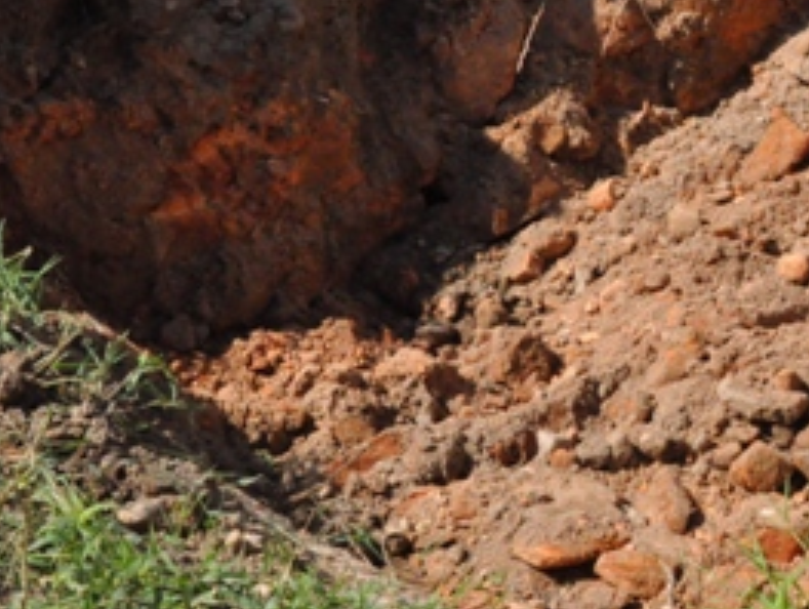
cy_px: 254
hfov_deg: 17.8
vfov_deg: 14.1
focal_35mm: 105
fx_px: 2457
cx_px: 957
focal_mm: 30
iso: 3200
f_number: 20
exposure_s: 1/1600
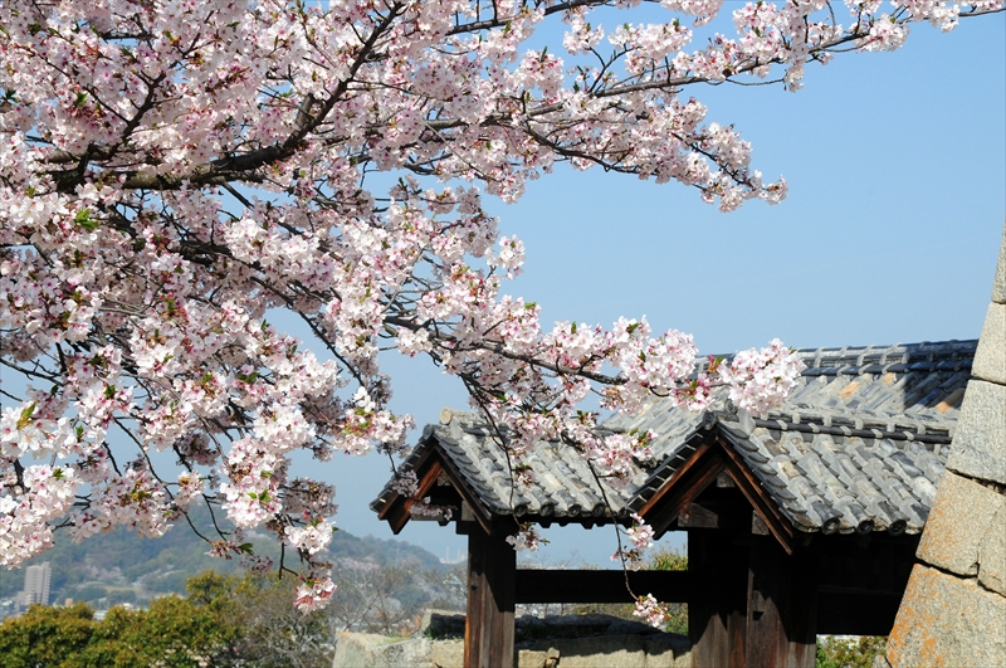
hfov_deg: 26.0
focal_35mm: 78
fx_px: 2177
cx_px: 503
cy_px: 334
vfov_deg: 17.4
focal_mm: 52
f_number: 11
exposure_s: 1/500
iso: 400
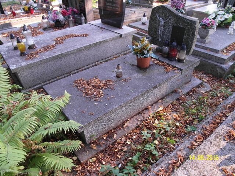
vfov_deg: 56.8
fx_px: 163
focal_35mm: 24
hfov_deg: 71.6
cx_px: 118
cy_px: 88
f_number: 3.1
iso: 100
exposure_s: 1/45
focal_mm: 5.2
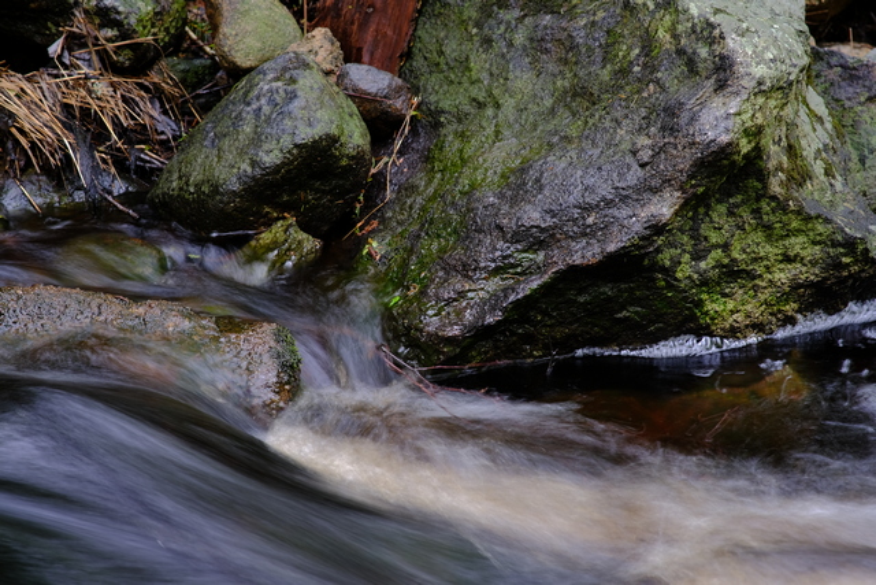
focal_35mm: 128
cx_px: 438
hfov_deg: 16.0
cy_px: 292
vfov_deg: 10.7
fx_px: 3115
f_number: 5.6
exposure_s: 1/3
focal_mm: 85
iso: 80
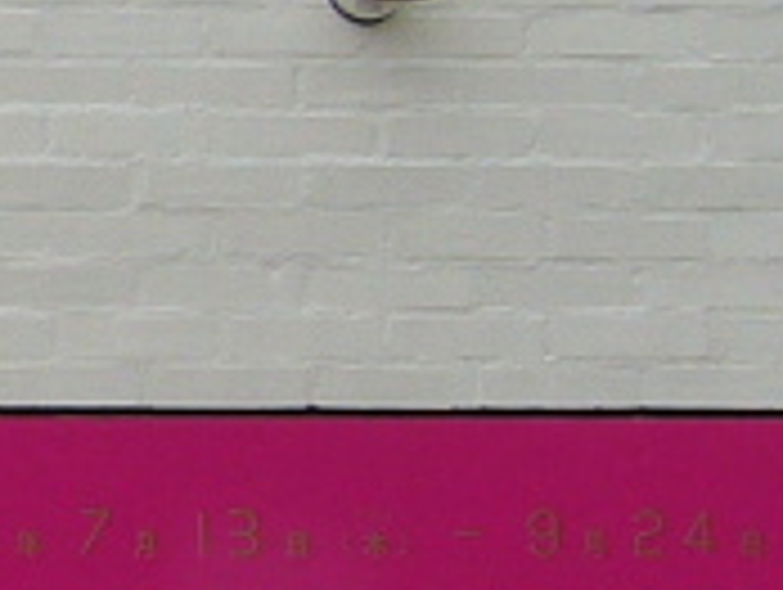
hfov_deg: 6.9
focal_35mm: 257
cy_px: -59
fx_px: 5821
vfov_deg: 5.8
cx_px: -1606
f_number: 5.6
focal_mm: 5.8
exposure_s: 1/200
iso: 80
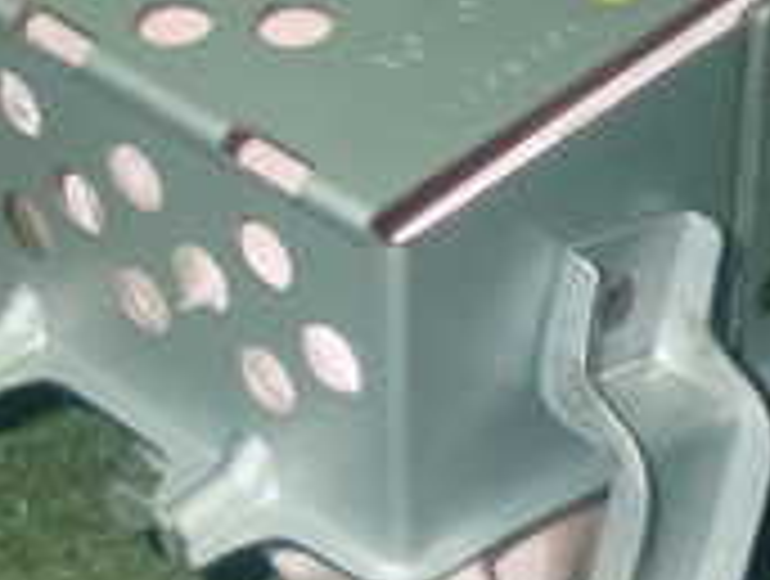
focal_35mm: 154
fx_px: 3433
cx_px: 45
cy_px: 36
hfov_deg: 12.7
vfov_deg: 9.6
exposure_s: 1/40
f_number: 9
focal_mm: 7.84
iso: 800
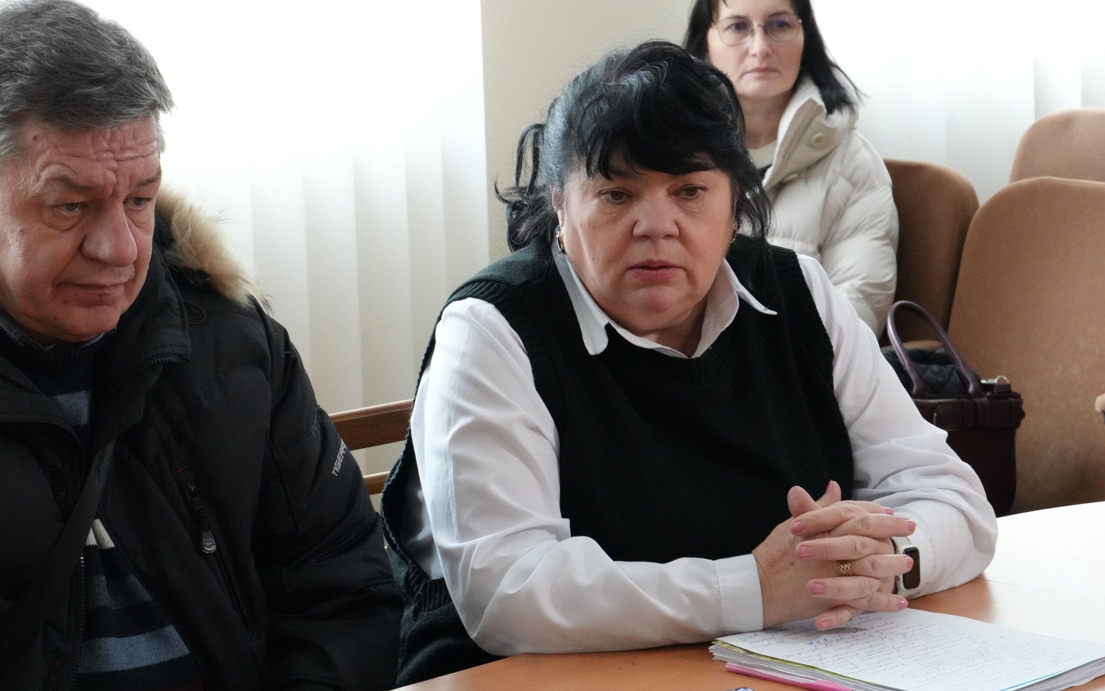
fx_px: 3208
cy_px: 354
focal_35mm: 107
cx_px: 557
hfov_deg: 19.5
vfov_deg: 12.3
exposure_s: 1/50
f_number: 9
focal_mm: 69
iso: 6400
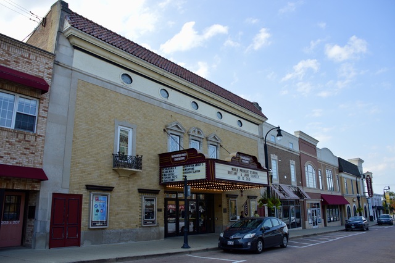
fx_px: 296
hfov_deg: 67.4
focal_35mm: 27
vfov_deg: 47.9
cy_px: 132
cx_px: 198
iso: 100
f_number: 6.3
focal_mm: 18
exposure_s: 1/160
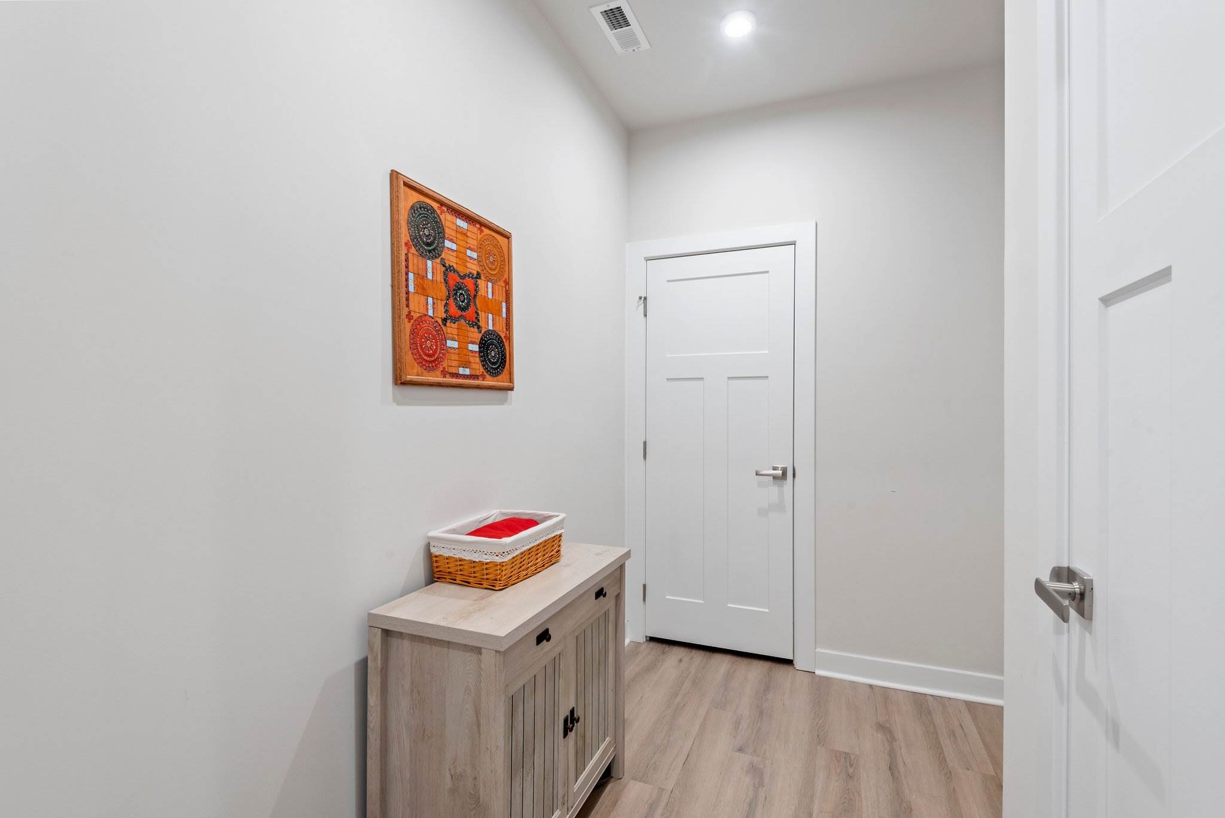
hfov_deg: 96.7
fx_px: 545
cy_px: 409
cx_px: 612
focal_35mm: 16
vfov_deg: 73.8
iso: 200
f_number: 11
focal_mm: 16
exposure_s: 2
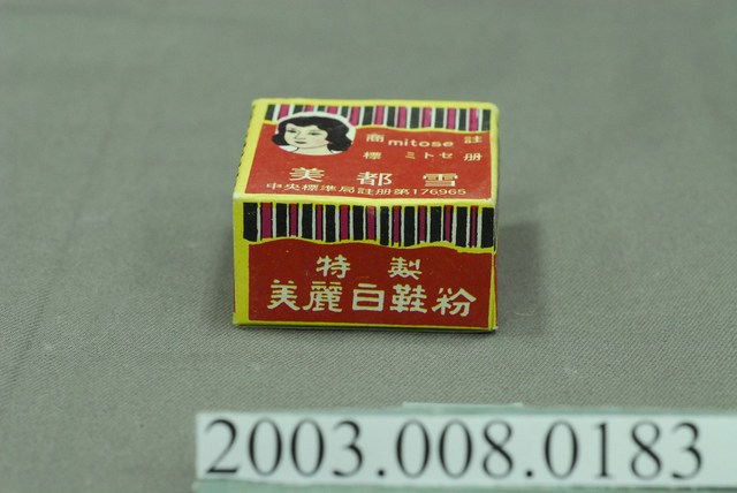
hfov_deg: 22.6
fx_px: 1844
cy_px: 246
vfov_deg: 15.2
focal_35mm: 90
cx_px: 368
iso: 1000
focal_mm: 60
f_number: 10
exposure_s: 1/15
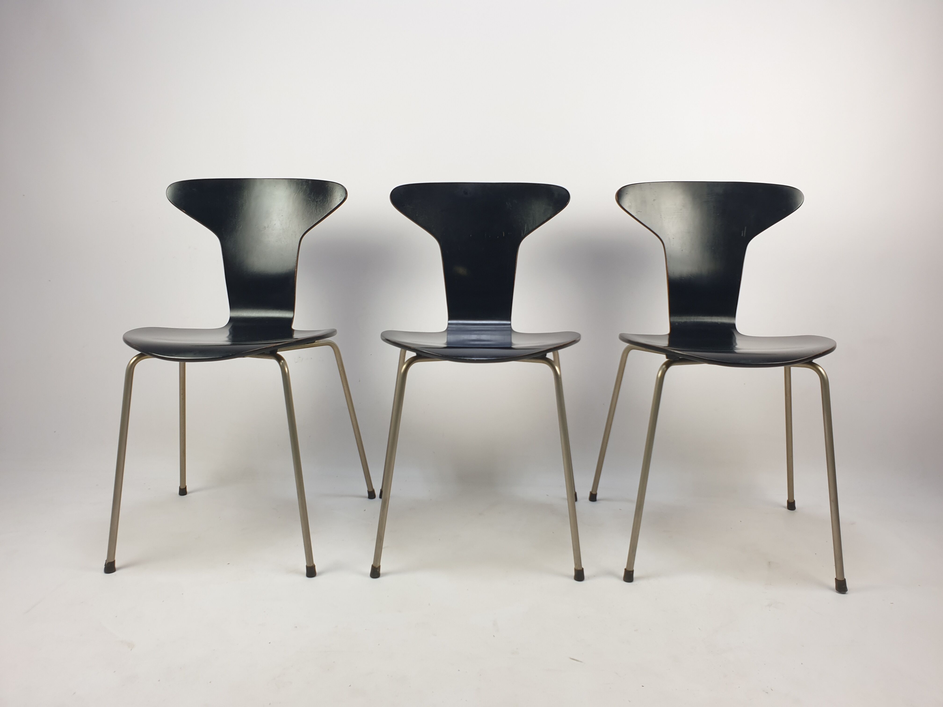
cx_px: 472
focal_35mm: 26
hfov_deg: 67.3
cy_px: 354
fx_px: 708
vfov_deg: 53.1
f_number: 2.4
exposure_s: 1/100
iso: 64
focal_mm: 4.3
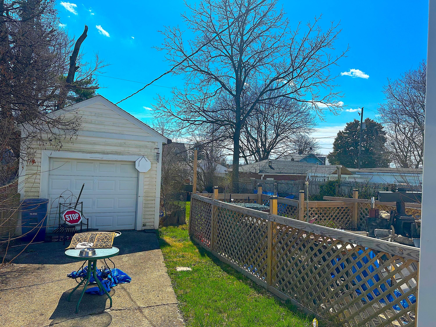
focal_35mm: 24
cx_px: 218
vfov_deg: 56.8
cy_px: 164
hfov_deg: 71.6
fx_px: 302
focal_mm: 6.86
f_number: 1.78
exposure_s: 1/6623
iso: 80
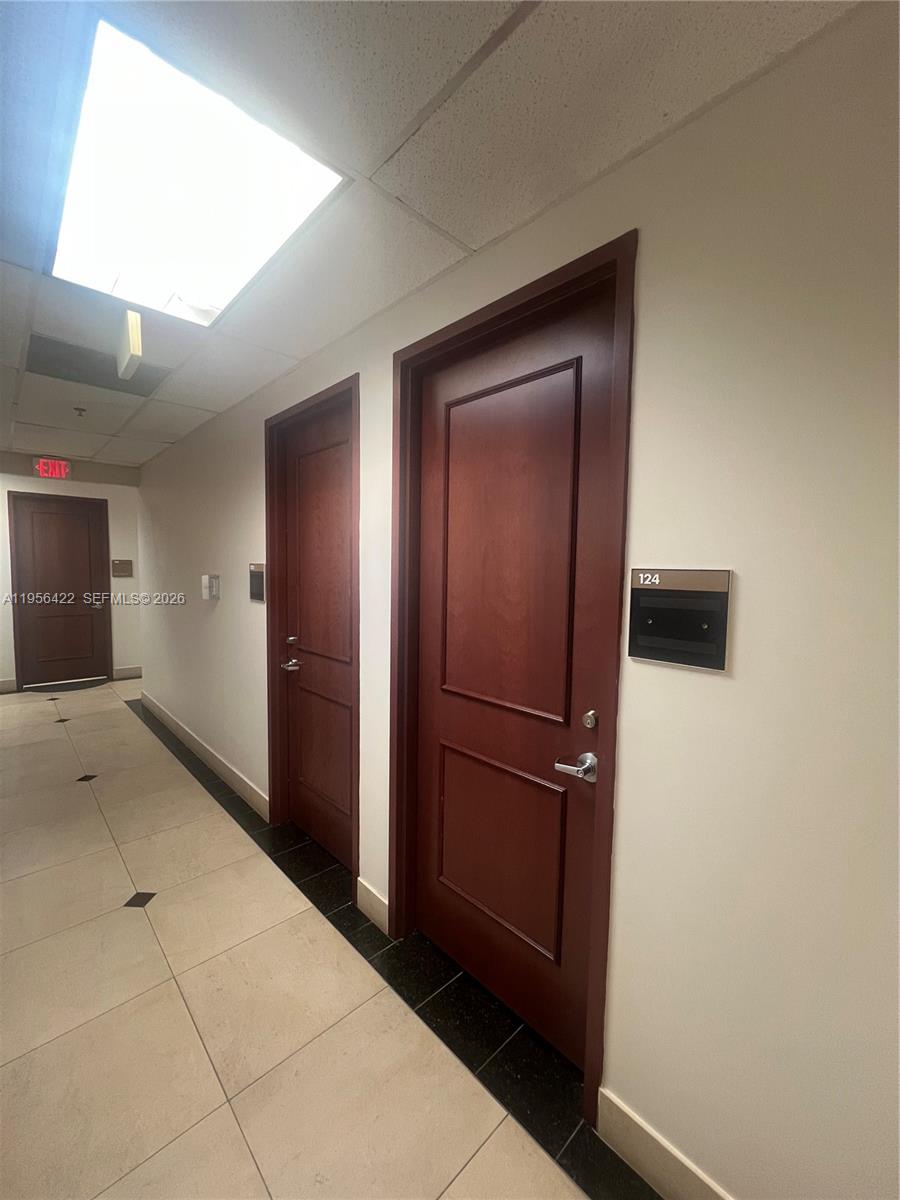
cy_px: 600
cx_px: 450
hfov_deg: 89.9
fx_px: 451
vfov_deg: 106.2
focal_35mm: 13
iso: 200
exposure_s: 1/60
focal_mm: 1.57
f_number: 1.8
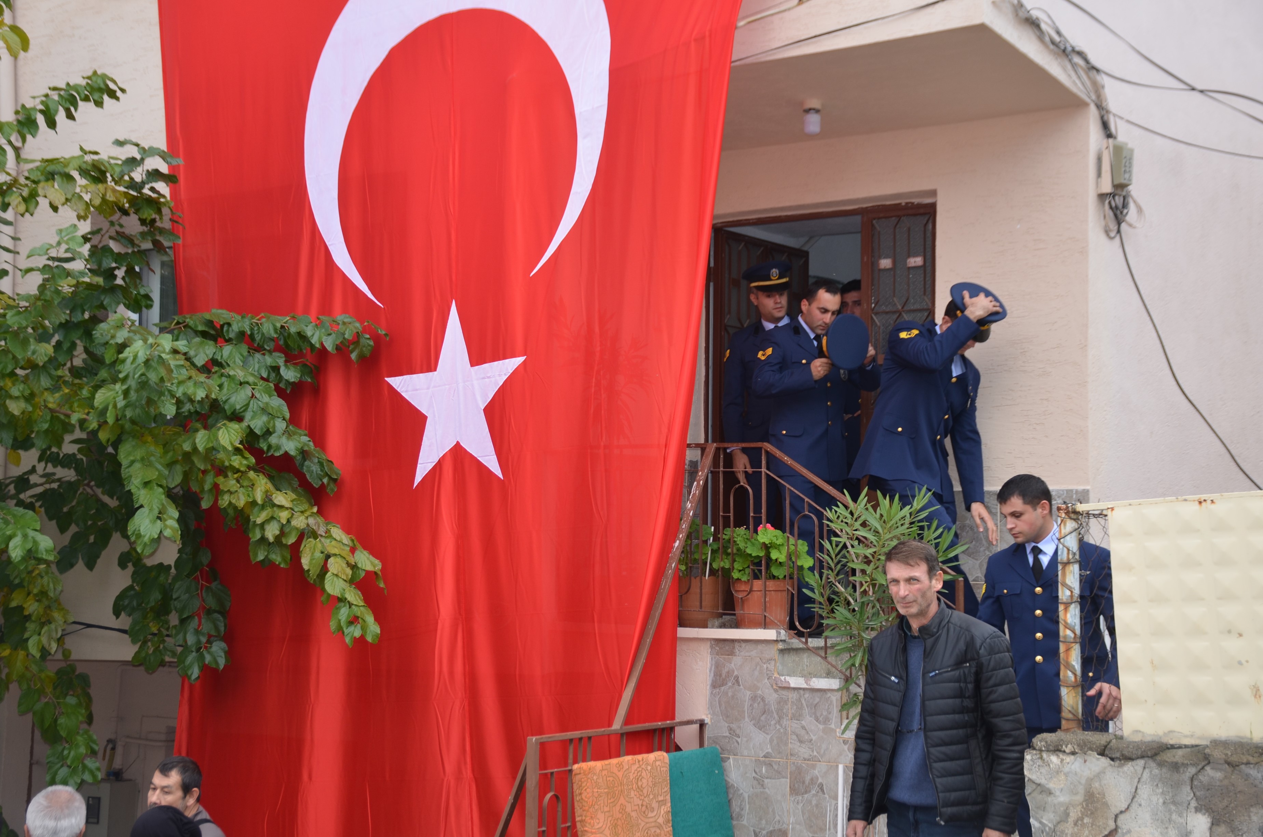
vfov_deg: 23.7
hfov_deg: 35.1
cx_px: 632
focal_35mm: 57
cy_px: 418
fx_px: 1996
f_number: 4.2
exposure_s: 1/250
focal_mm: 38
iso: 200
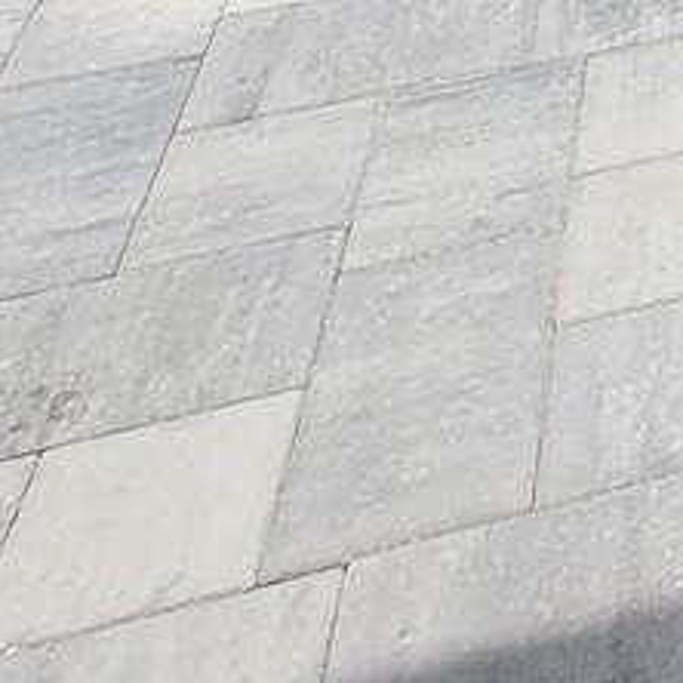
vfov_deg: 13.7
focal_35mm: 83
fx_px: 1853
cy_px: -1034
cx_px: 1424
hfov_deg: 15.7
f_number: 2.2
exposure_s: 1/2812
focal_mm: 1.74
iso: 40
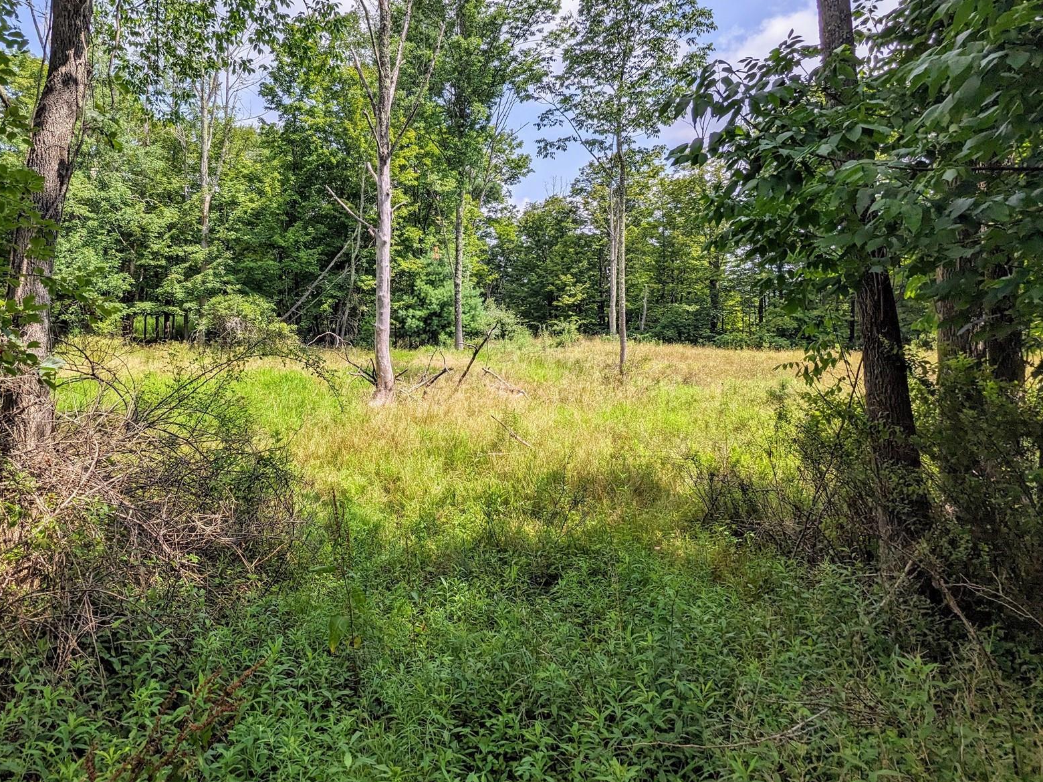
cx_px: 397
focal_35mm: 21
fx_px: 633
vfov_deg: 62.8
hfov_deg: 77.7
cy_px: 310
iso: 37
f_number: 2.2
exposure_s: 1/1546
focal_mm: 2.22
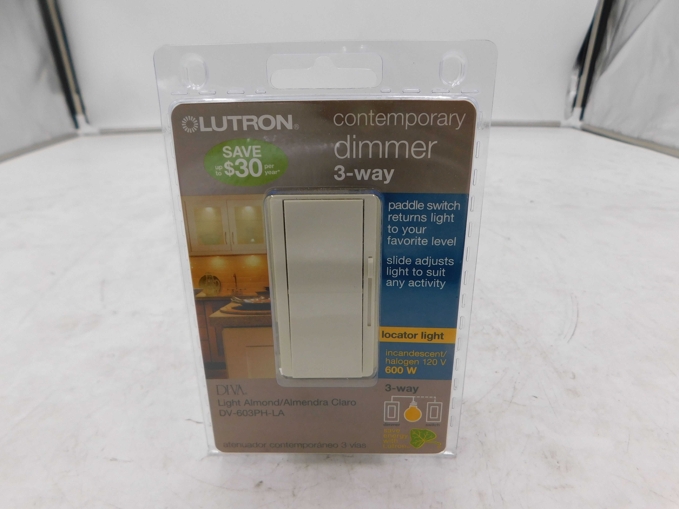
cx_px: 340
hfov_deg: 73.9
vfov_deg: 58.9
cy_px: 254
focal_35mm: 23
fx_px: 451
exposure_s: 1/160
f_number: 3
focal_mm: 4
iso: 125
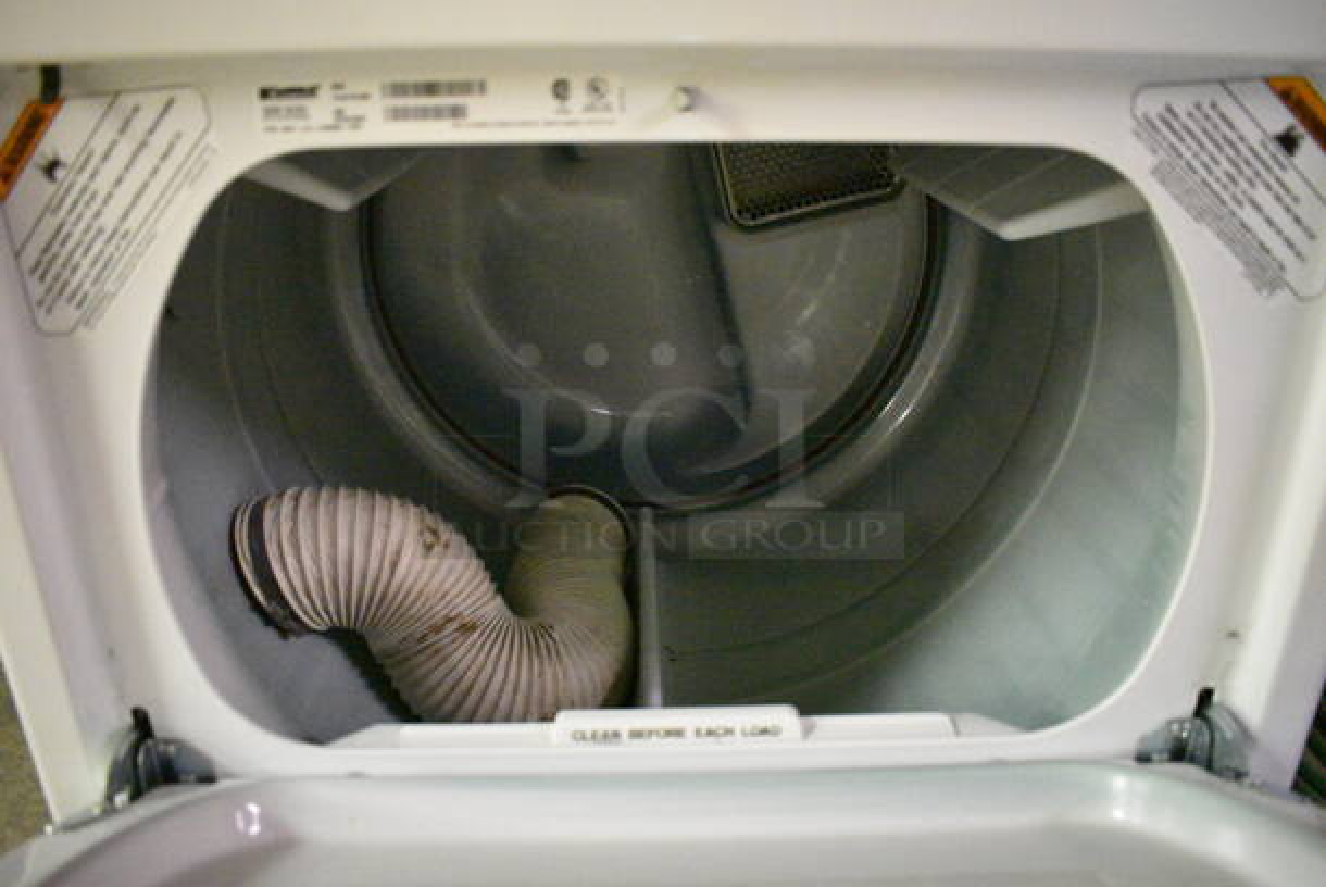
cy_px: 444
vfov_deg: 48.0
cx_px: 663
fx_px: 995
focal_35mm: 27
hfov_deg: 67.3
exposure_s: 1/50
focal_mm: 18
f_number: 3.5
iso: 12800
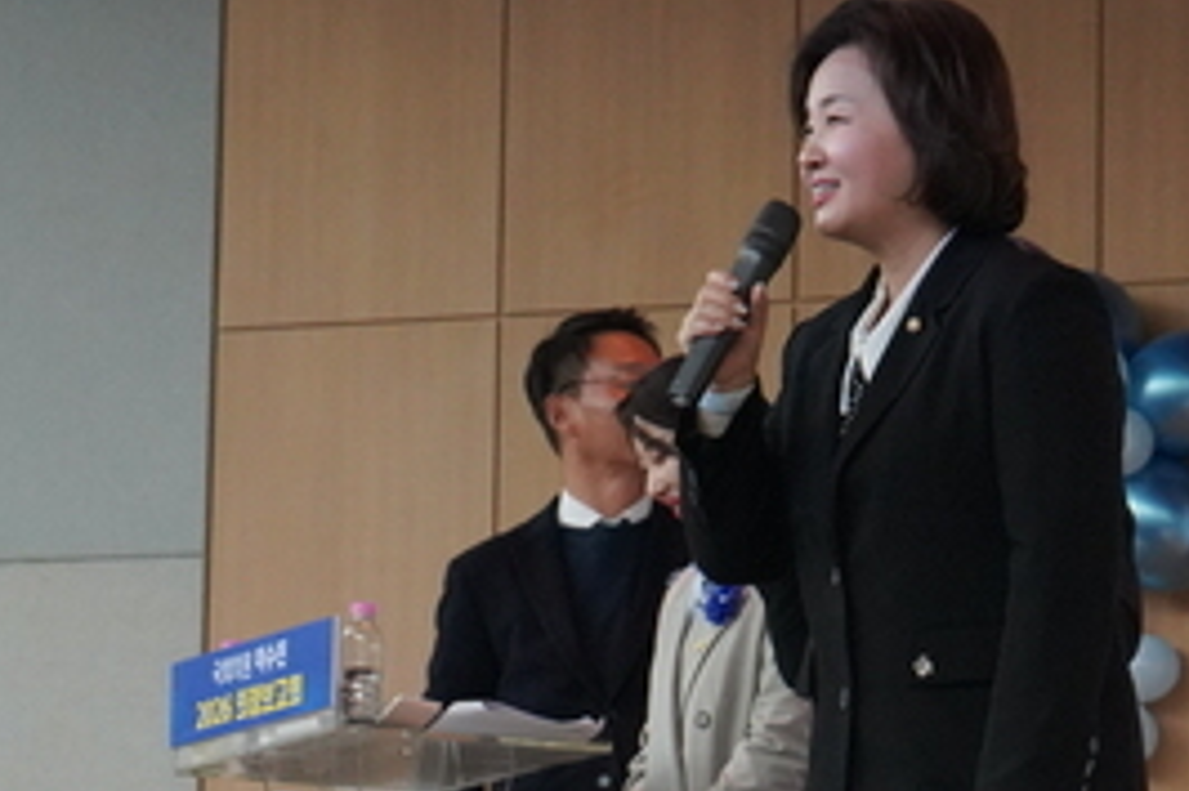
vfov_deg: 8.4
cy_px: 695
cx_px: 885
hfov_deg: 12.6
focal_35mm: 163
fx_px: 5380
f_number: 5.6
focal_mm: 69
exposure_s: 1/160
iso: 10000
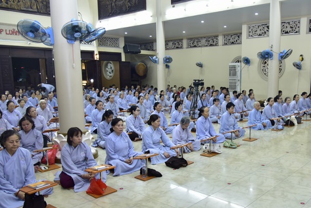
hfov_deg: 56.2
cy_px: 126
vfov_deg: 39.8
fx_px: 285
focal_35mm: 33
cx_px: 202
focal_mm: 24
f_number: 4
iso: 800
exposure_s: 1/40
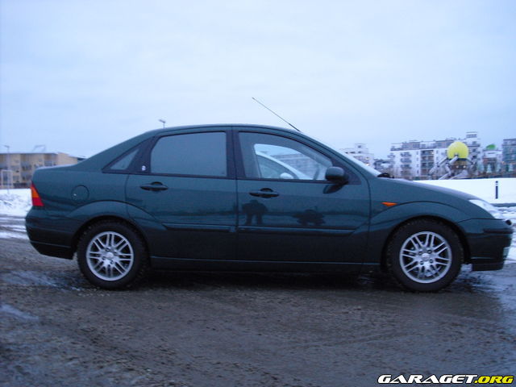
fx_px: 566
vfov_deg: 37.7
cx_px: 258
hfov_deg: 49.0
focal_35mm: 38
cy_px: 194
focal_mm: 6.2
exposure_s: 1/15
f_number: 2.8
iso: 200
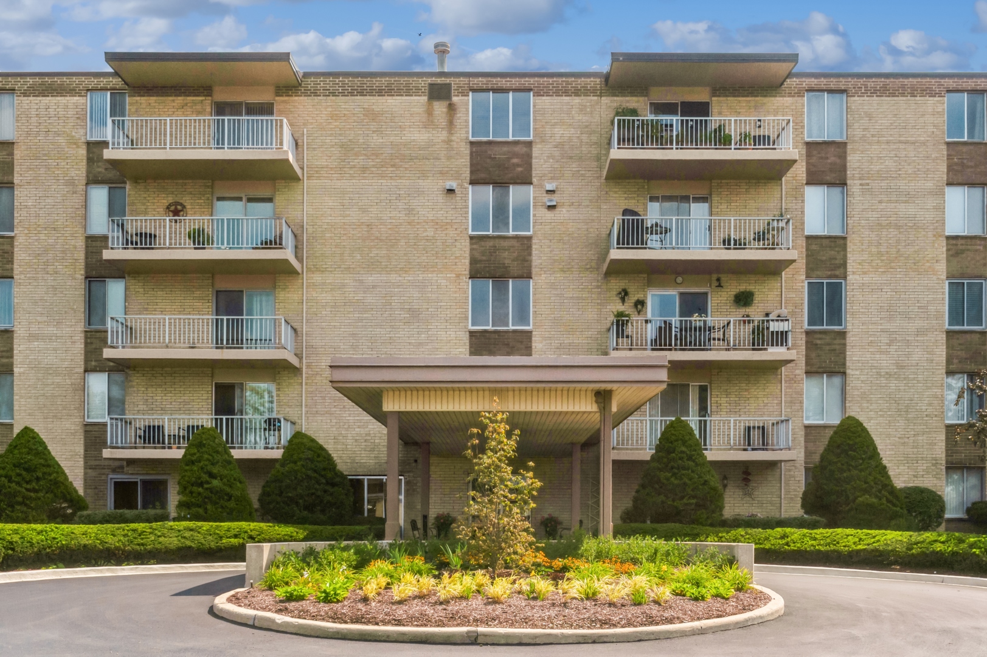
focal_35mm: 38
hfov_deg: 50.7
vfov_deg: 35.0
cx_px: 494
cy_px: 328
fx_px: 1041
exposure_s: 1/3200
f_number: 8
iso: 200
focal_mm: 38
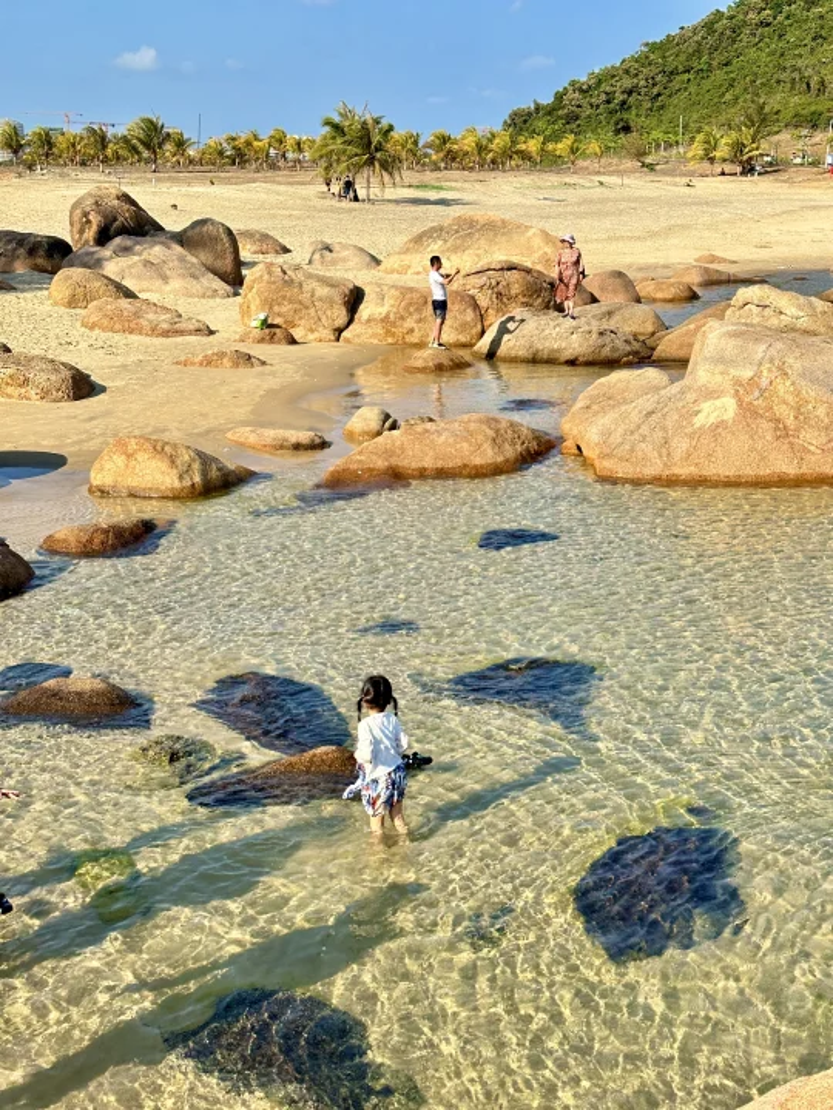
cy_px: 555
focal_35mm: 48
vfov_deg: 39.7
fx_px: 1540
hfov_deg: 30.3
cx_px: 416
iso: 64
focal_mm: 6.86
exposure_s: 1/2114
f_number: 1.78
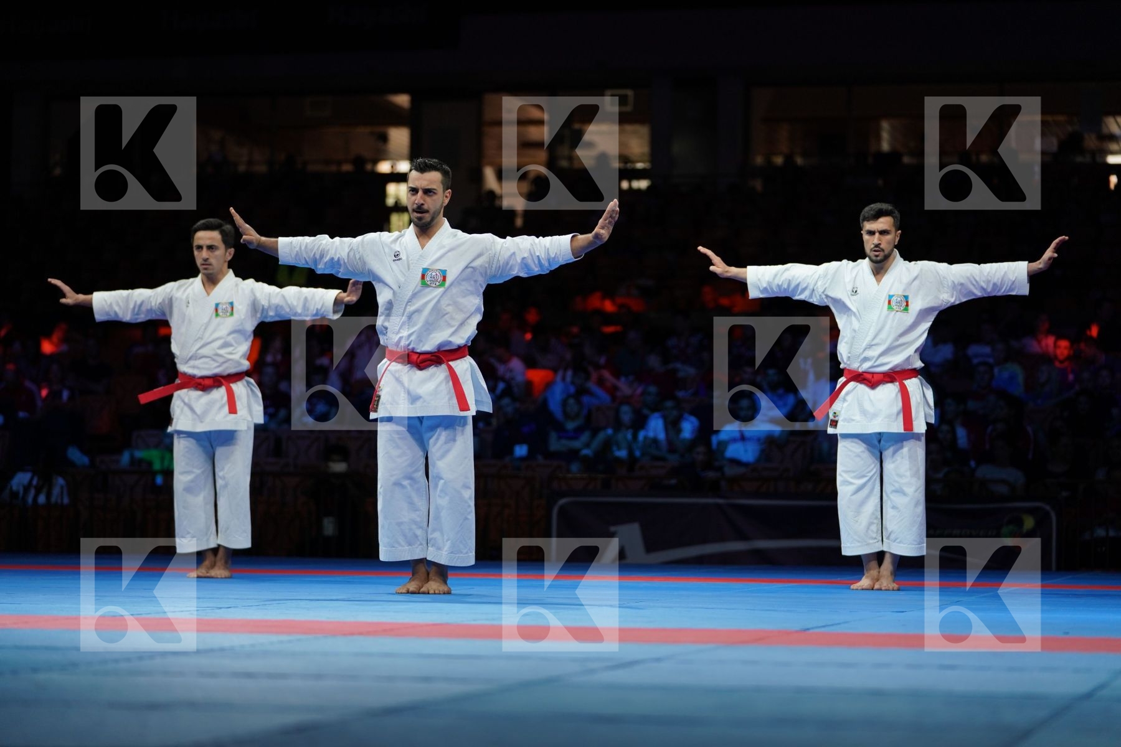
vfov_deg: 13.4
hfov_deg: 20.0
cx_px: 560
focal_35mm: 102
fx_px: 3176
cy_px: 374
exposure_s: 1/500
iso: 500
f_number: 2.8
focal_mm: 102
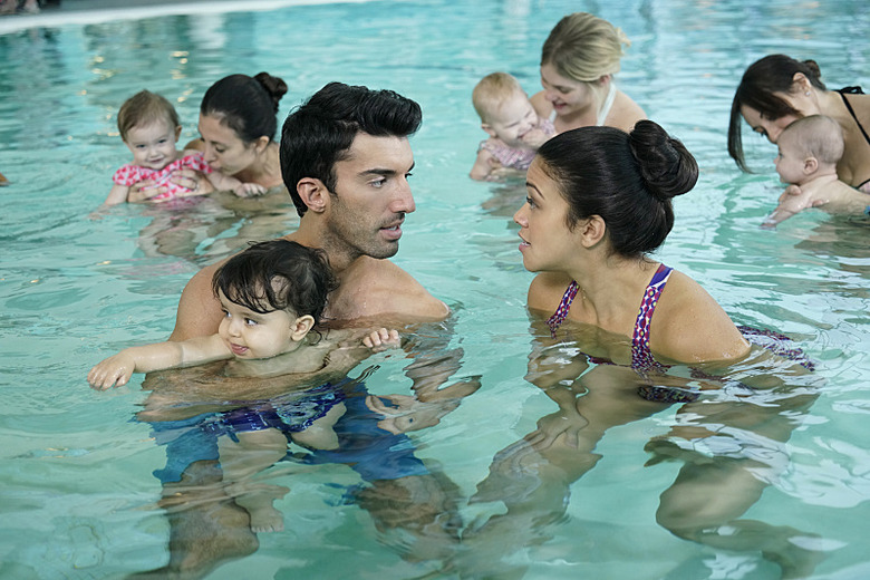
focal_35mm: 53
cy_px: 290
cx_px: 435
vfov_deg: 25.5
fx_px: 1281
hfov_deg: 37.5
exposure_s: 1/200
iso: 2500
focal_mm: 53
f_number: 4
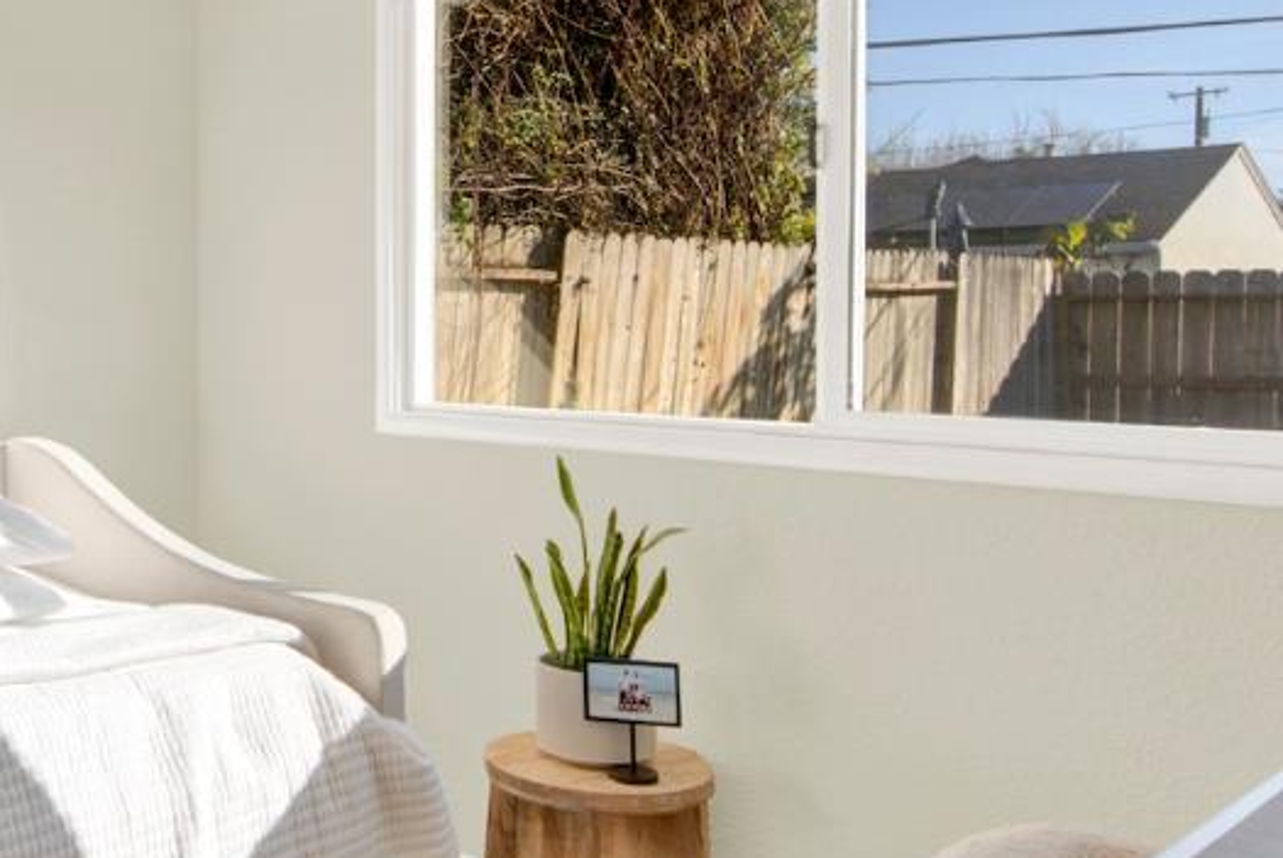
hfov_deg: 43.8
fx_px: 1427
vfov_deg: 33.3
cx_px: 105
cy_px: 315
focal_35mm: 40
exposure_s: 1/50
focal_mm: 14
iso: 100
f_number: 14
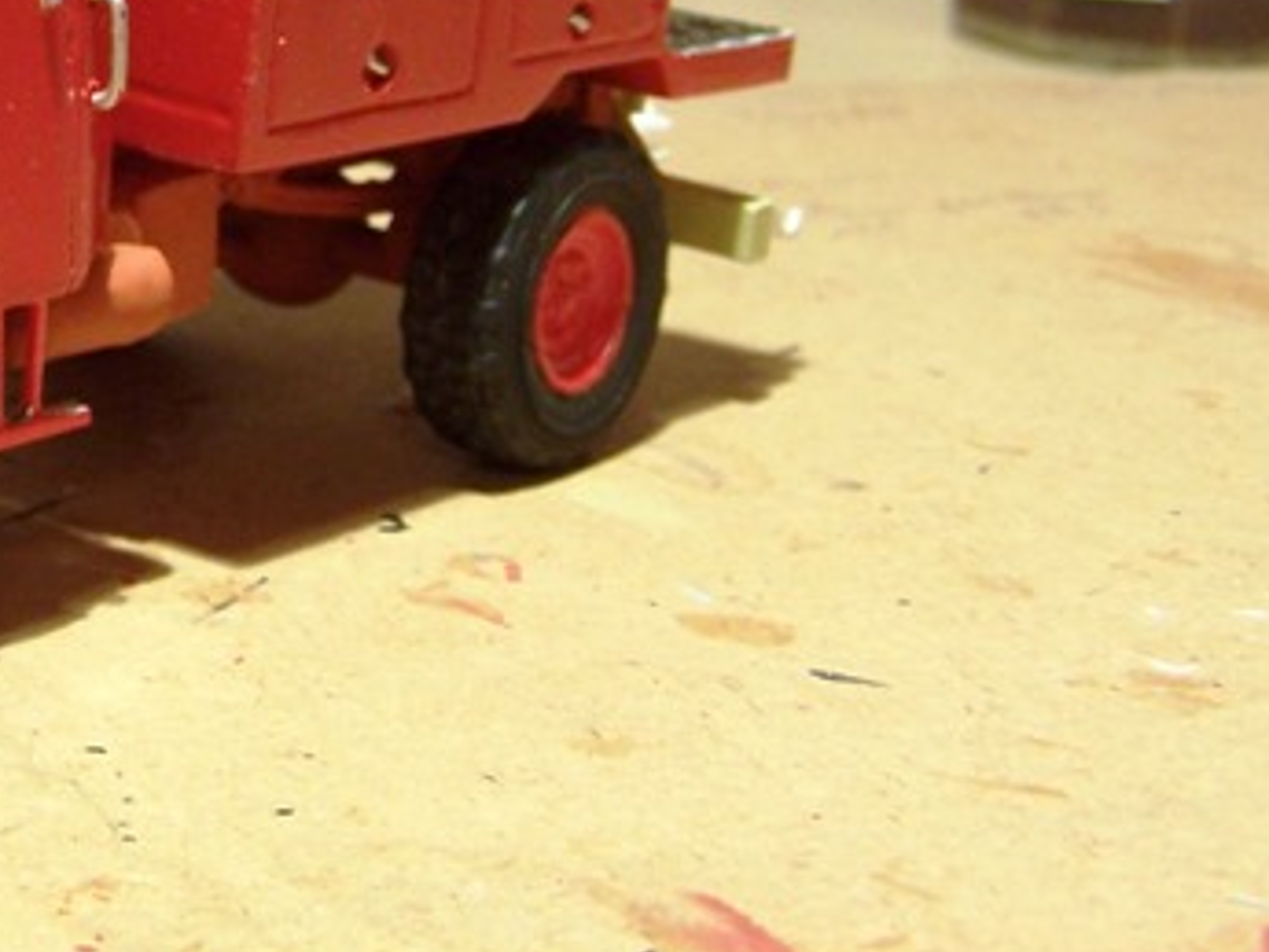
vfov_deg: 16.4
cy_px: -11
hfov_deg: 21.3
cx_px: -85
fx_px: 3227
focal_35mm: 88
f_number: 2.8
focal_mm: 6.3
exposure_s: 1/15
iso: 140
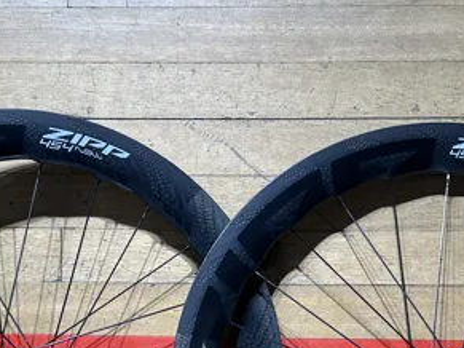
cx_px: 214
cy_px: 375
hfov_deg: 29.4
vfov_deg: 21.2
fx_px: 884
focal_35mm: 66
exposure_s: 1/100
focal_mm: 6.86
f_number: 1.78
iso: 80
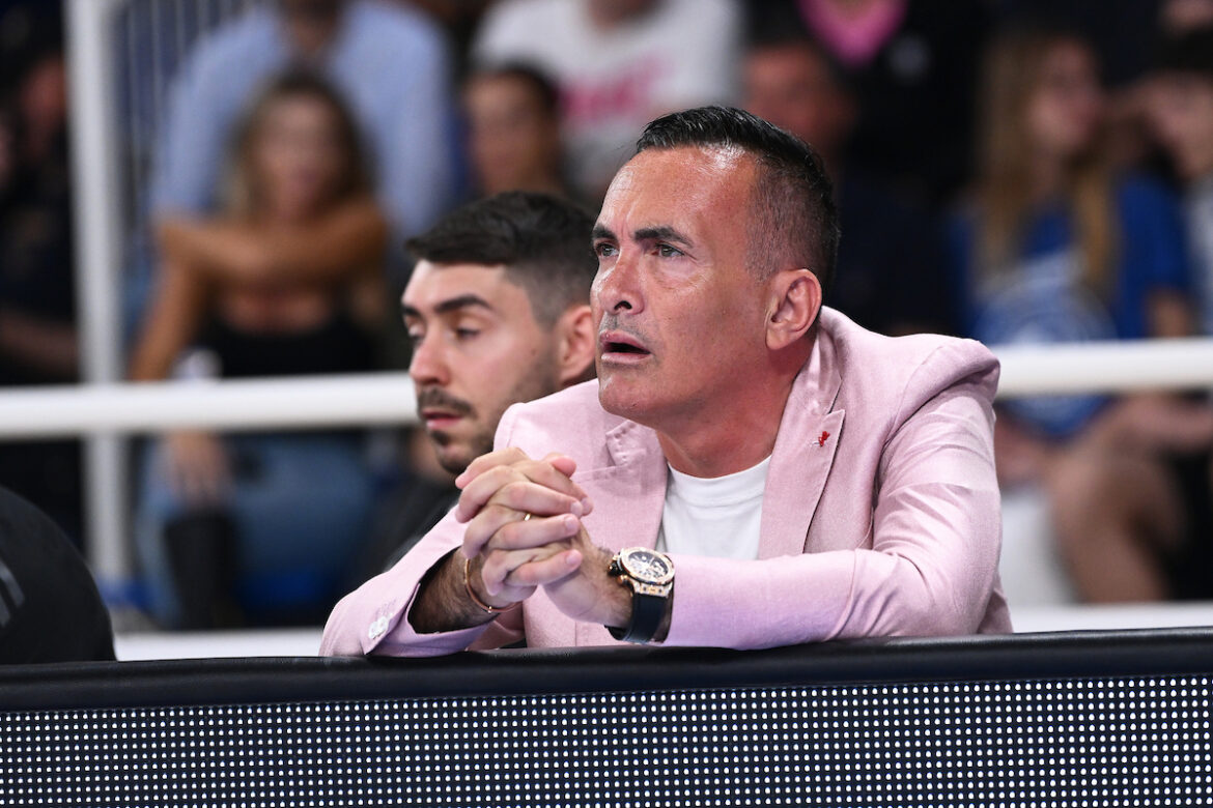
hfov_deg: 10.3
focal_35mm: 200
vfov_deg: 6.9
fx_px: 6738
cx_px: 606
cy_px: 404
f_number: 3.5
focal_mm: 200
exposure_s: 1/1250
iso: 2000
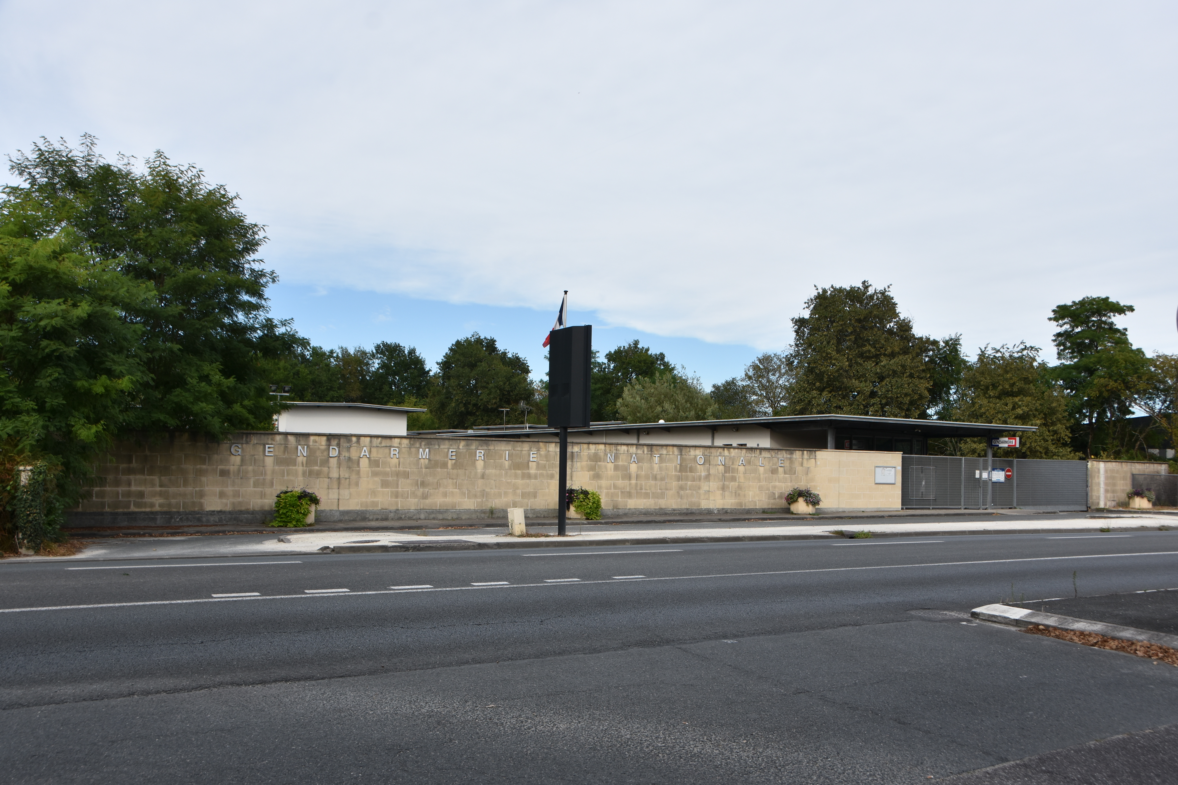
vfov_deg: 40.0
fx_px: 1080
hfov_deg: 57.2
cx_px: 589
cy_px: 392
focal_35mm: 33
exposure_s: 1/500
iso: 280
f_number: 8
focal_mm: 22
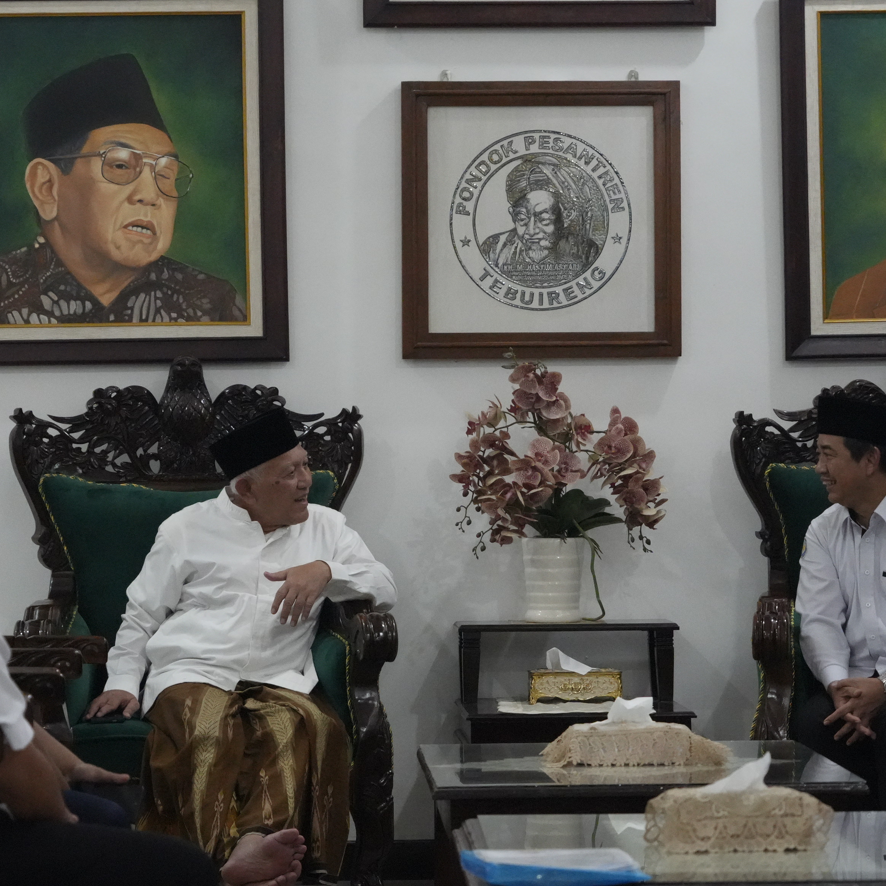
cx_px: 447
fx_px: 4141
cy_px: 443
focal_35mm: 143
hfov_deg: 12.2
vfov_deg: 12.2
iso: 12800
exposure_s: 1/125
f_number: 6.3
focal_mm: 112
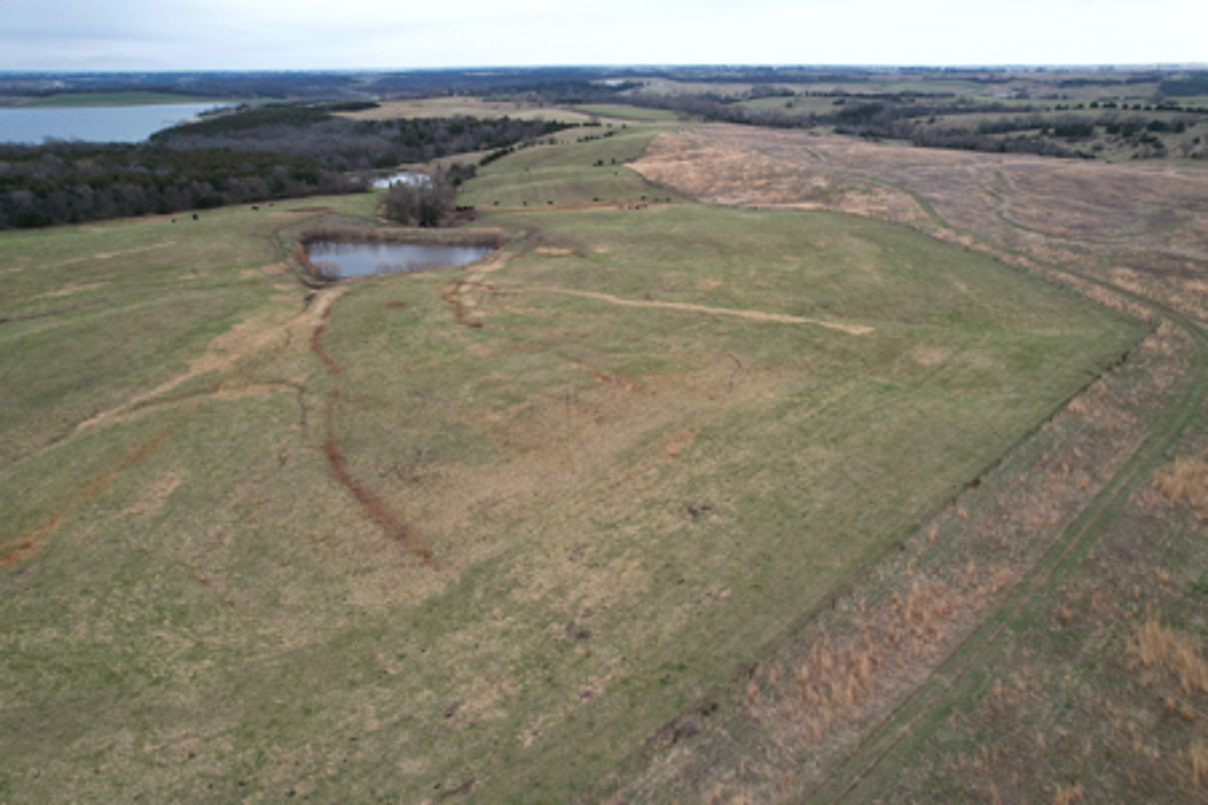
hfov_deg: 78.6
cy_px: 402
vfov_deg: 57.2
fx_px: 738
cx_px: 604
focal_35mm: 22
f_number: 2.8
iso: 100
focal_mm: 8.38
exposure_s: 1/640
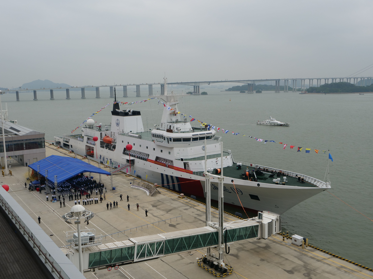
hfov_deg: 54.0
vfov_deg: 41.8
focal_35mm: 34
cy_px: 140
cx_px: 186
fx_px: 366
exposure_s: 1/500
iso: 200
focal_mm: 17
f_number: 5.6
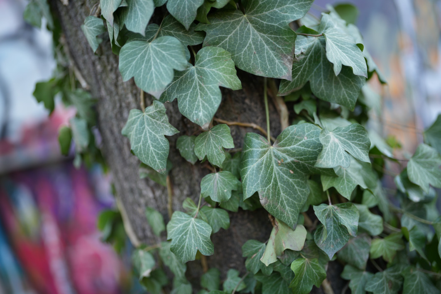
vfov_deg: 37.9
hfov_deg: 54.4
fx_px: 429
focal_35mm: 35
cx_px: 220
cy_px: 147
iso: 100
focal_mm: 35
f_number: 1.2
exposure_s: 1/200
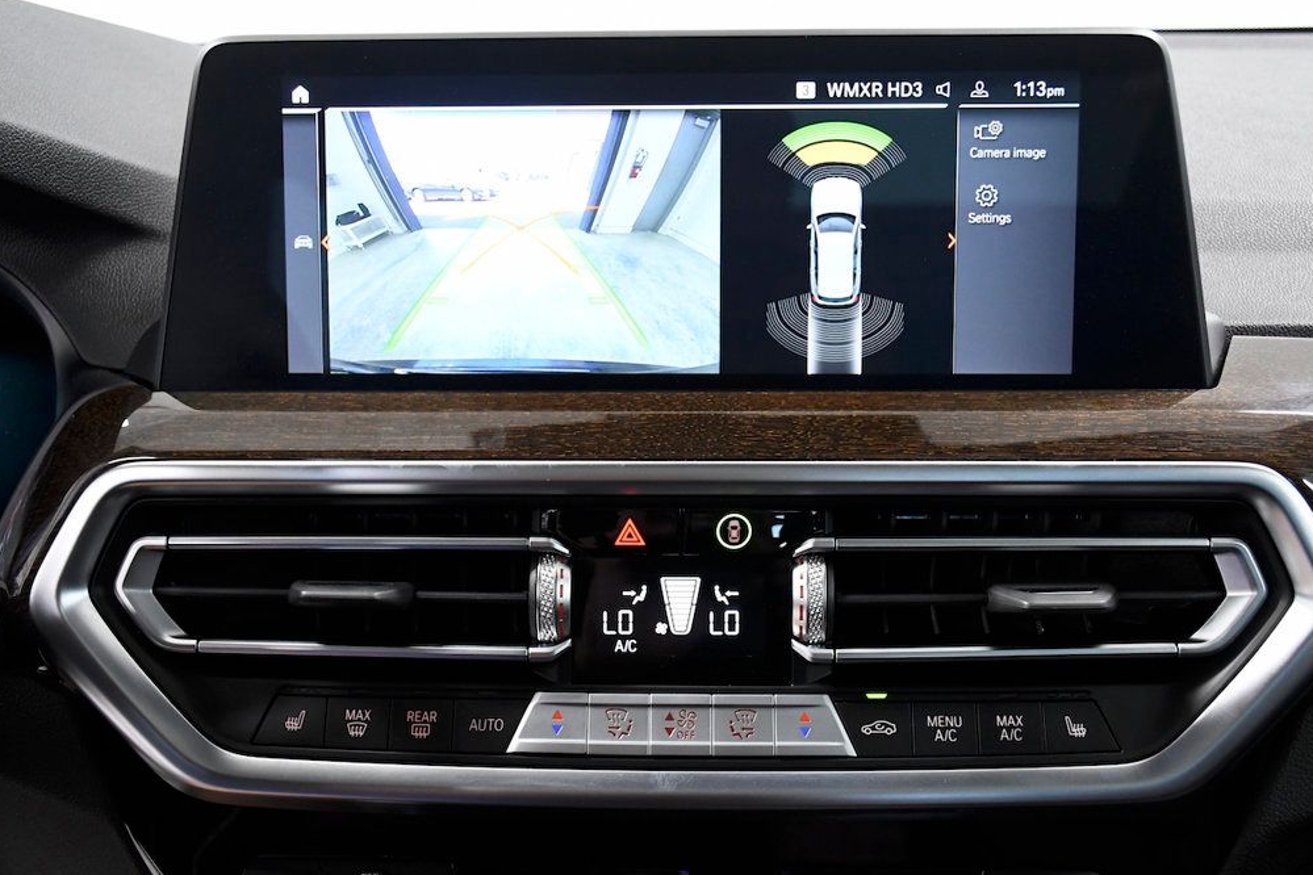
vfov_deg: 33.4
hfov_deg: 48.5
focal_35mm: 40
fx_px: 1459
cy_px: 442
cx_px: 657
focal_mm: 26
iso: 2500
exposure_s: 1/125
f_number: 5
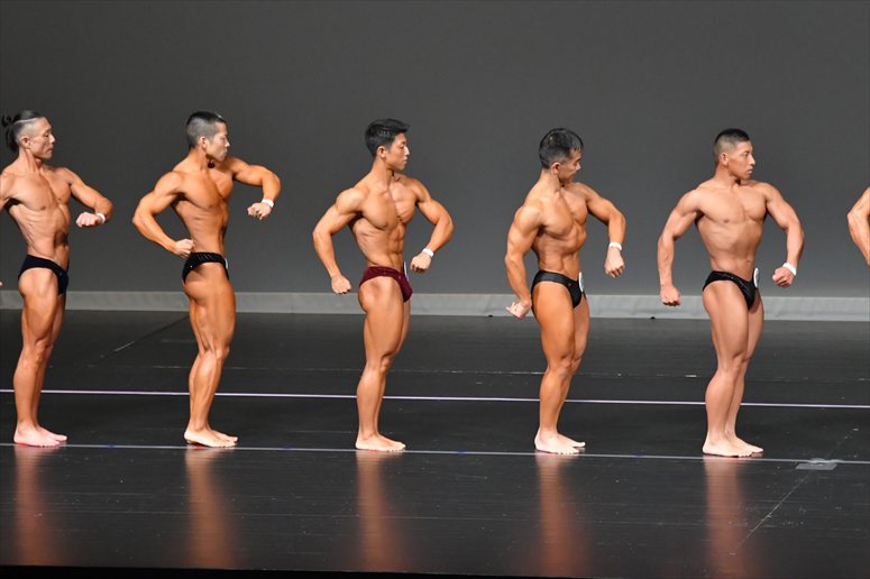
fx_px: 5797
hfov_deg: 8.6
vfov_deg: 5.7
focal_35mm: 240
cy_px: 290
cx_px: 435
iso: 5000
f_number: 5.6
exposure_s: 1/400
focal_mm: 160
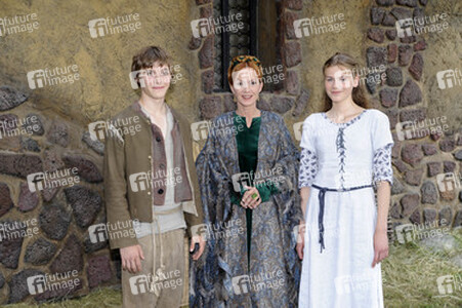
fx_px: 795
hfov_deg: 32.4
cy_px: 154
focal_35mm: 62
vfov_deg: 21.9
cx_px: 231
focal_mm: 62
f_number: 6.3
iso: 400
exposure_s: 1/160
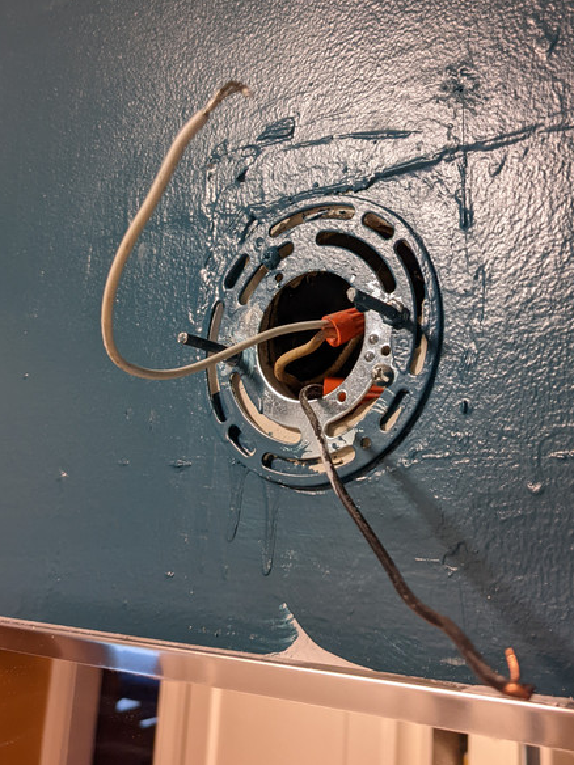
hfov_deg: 38.5
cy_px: 299
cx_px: 337
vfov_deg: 49.8
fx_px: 818
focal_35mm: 37
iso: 237
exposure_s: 1/60
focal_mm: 4.38
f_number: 1.73
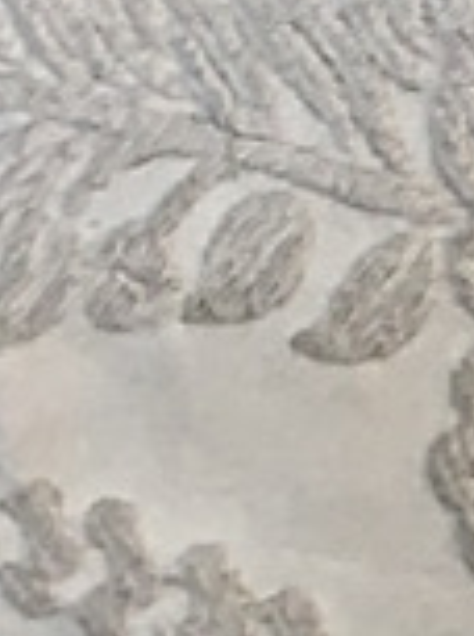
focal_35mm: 184
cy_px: -973
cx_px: 1613
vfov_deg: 9.4
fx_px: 3374
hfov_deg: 6.9
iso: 25
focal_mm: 4.25
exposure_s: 1/100
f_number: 1.8
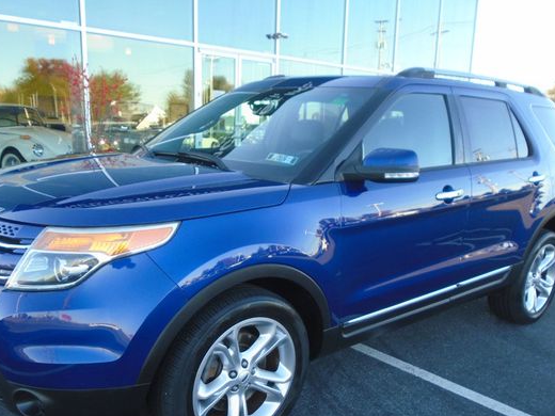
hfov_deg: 56.8
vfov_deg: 43.9
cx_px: 259
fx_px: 513
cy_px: 255
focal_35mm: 32
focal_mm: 4.6
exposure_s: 1/100
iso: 100
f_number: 3.2
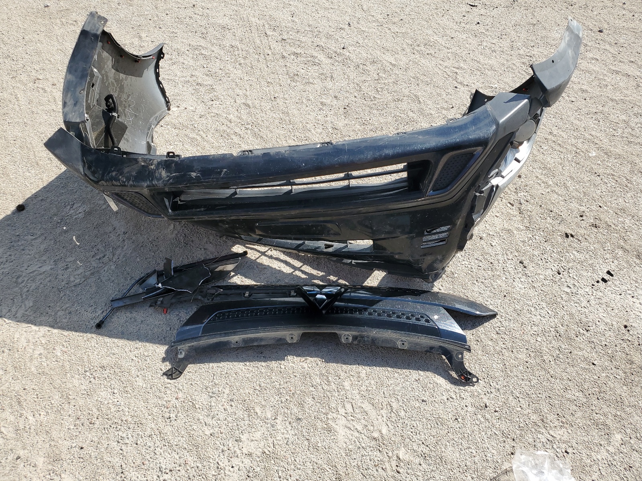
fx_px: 482
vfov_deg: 53.1
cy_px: 240
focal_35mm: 26
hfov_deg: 67.3
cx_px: 321
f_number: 1.5
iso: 50
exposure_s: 1/2500
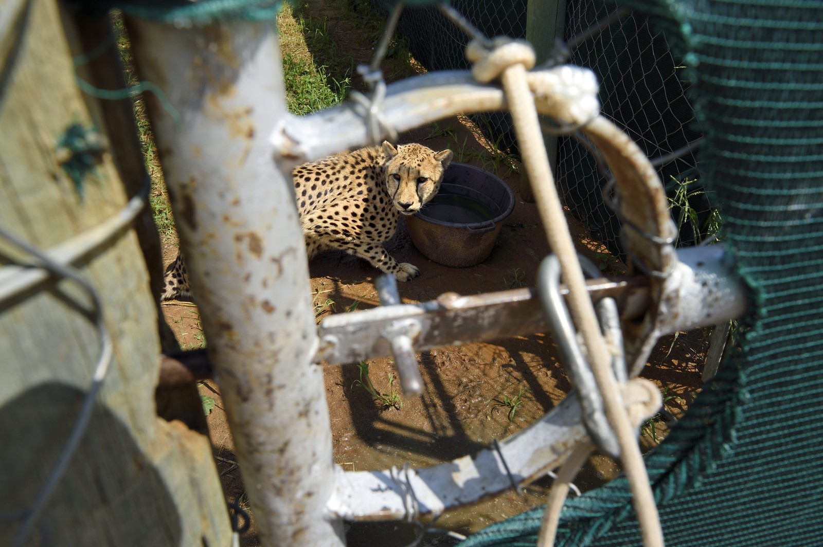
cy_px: 274
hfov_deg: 65.5
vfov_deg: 46.3
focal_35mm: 28
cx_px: 412
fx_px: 640
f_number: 14
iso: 200
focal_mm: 28
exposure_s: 1/250
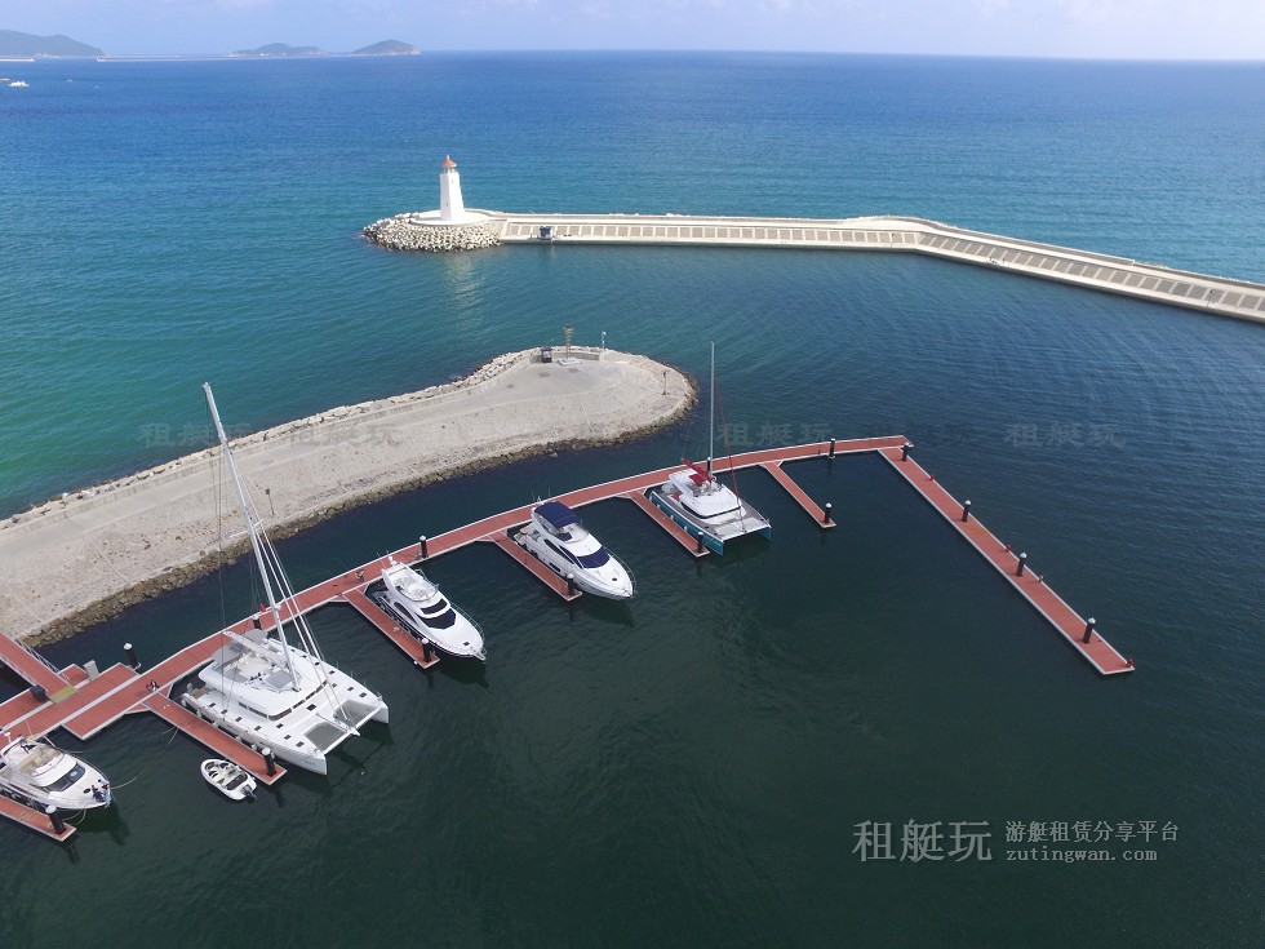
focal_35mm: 20
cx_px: 632
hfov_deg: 81.7
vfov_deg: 66.0
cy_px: 474
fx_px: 731
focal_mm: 3.61
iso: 100
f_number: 2.8
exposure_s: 1/1013
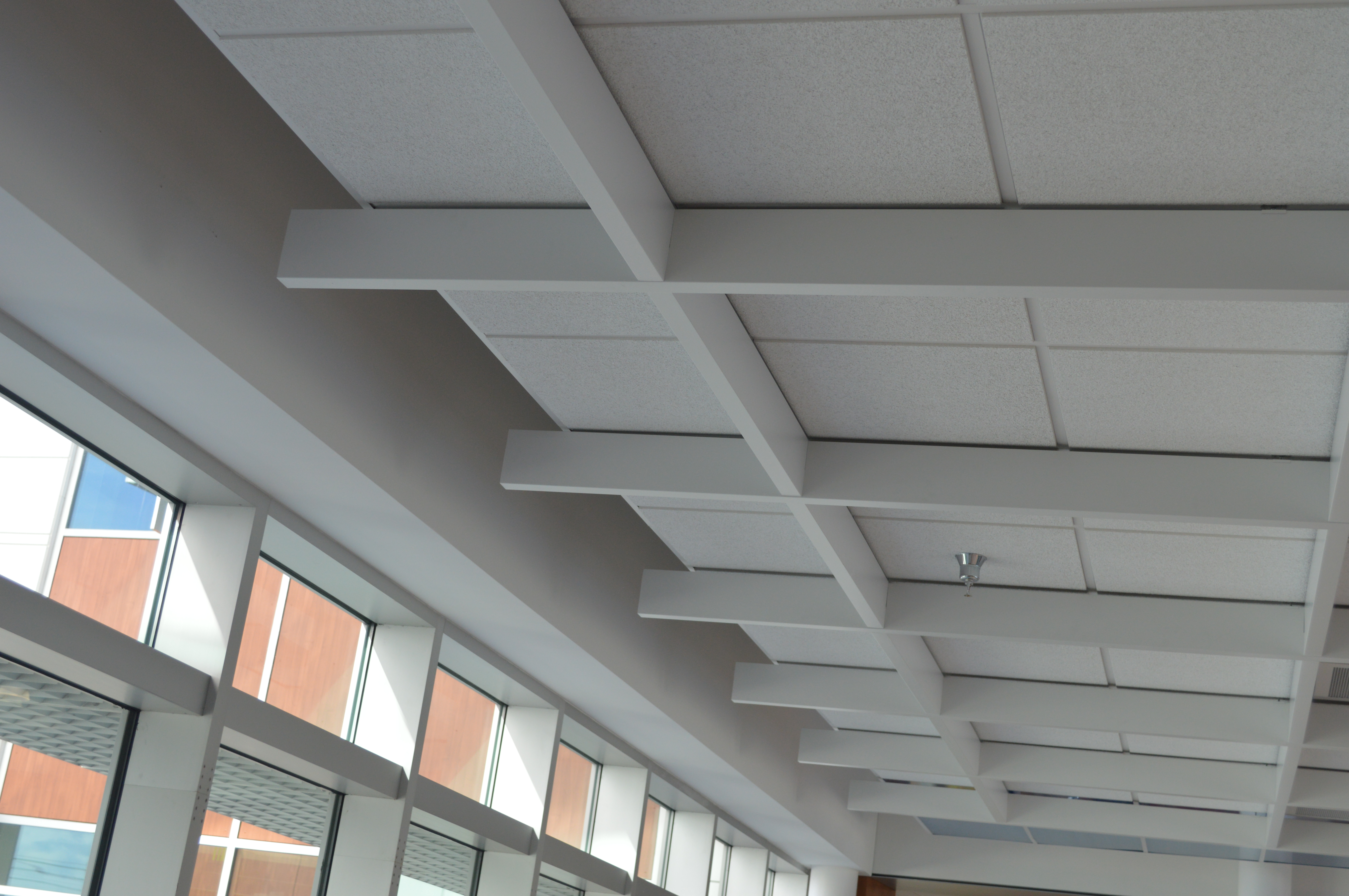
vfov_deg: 28.0
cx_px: 674
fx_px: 1797
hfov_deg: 41.1
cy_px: 448
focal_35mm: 48
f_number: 5.6
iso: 360
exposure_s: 1/125
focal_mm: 32
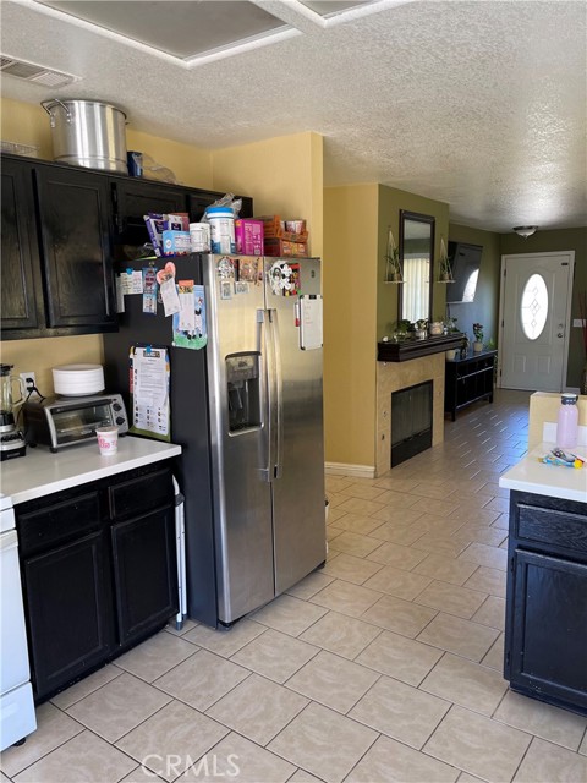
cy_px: 392
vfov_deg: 67.3
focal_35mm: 26
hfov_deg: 53.1
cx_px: 294
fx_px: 588
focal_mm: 5.1
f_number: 1.6
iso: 100
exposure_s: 1/60
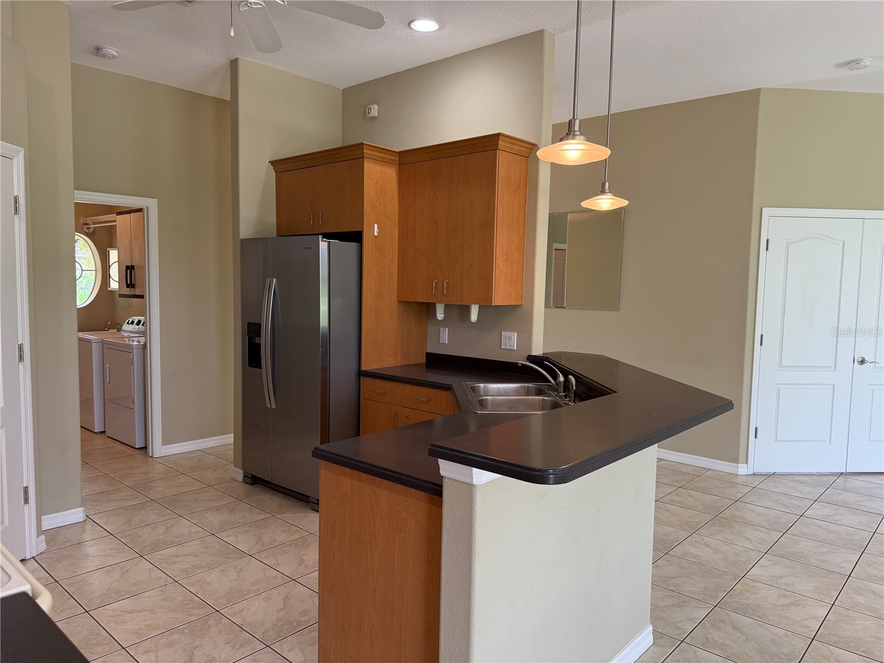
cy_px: 332
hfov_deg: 71.6
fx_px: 613
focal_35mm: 24
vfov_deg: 56.8
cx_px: 442
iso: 160
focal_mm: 6.76
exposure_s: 1/162
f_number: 1.78
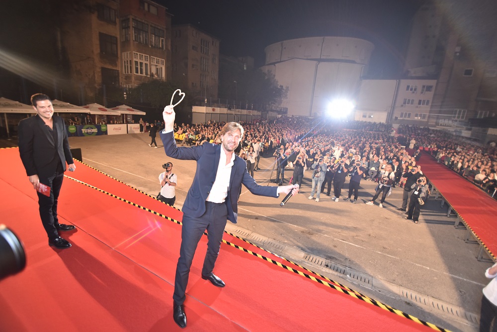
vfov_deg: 73.8
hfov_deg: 96.7
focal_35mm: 16
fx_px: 221
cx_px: 248
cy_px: 166
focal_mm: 16
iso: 1600
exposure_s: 1/160
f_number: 2.8
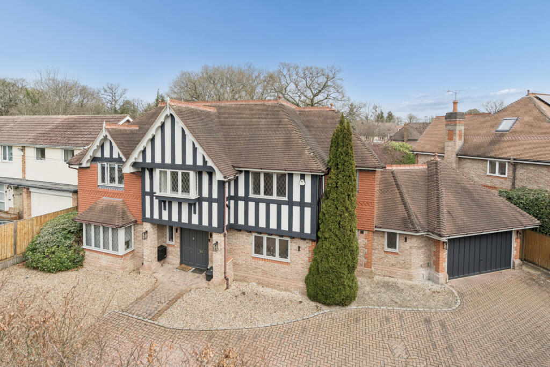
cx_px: 275
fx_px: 244
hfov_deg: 96.7
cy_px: 184
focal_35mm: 16
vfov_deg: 73.8
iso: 640
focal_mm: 16
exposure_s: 1/640
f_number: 8
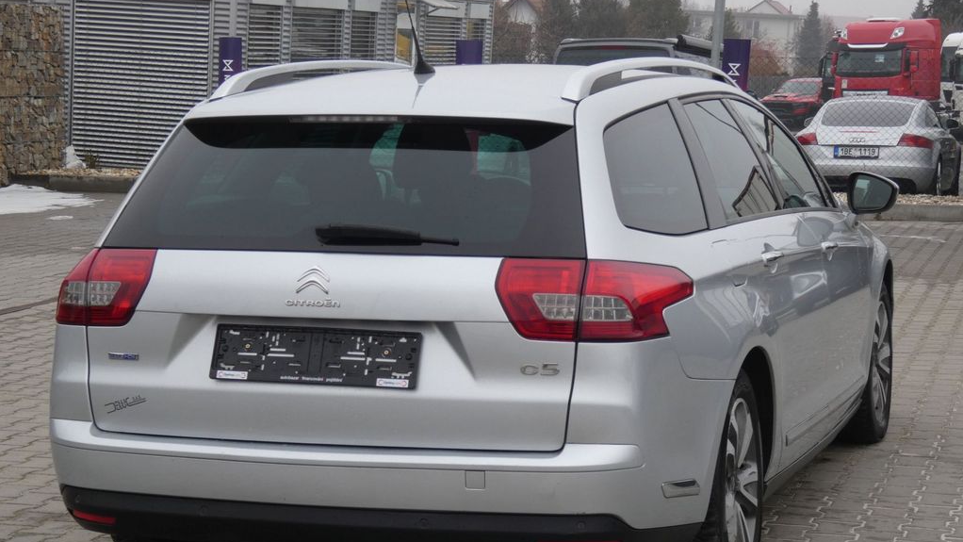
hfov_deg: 25.6
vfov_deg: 14.6
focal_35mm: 83
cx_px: 482
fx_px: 2120
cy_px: 337
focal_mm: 13.7
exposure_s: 1/80
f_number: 5
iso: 125
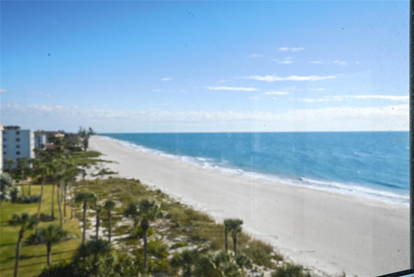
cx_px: 207
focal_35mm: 30
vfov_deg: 43.6
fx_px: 345
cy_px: 138
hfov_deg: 61.9
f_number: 11
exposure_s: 1/160
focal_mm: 30
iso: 160
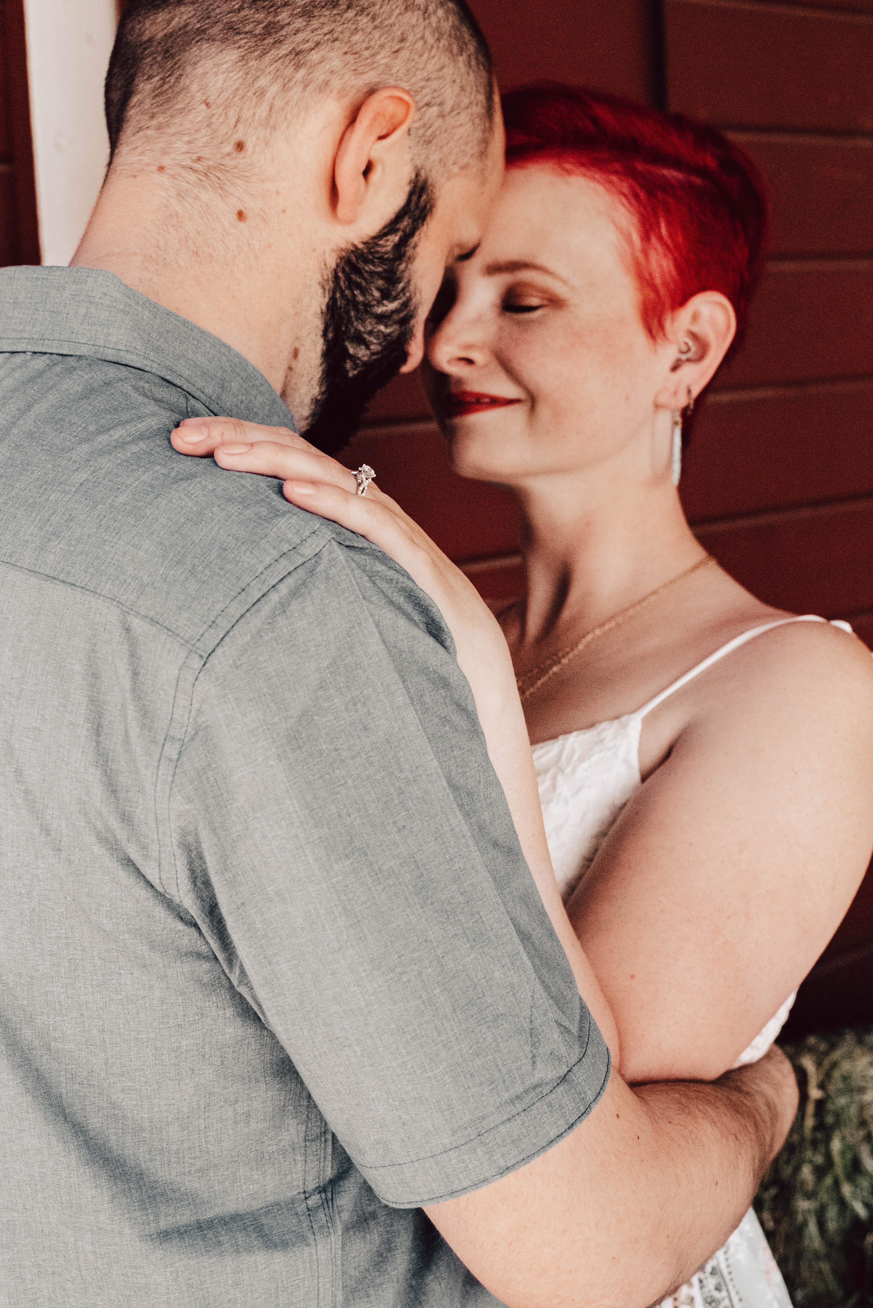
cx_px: 436
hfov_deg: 27.0
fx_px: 1817
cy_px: 654
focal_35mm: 50
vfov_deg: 39.6
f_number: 6.3
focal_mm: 50
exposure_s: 1/2500
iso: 6400
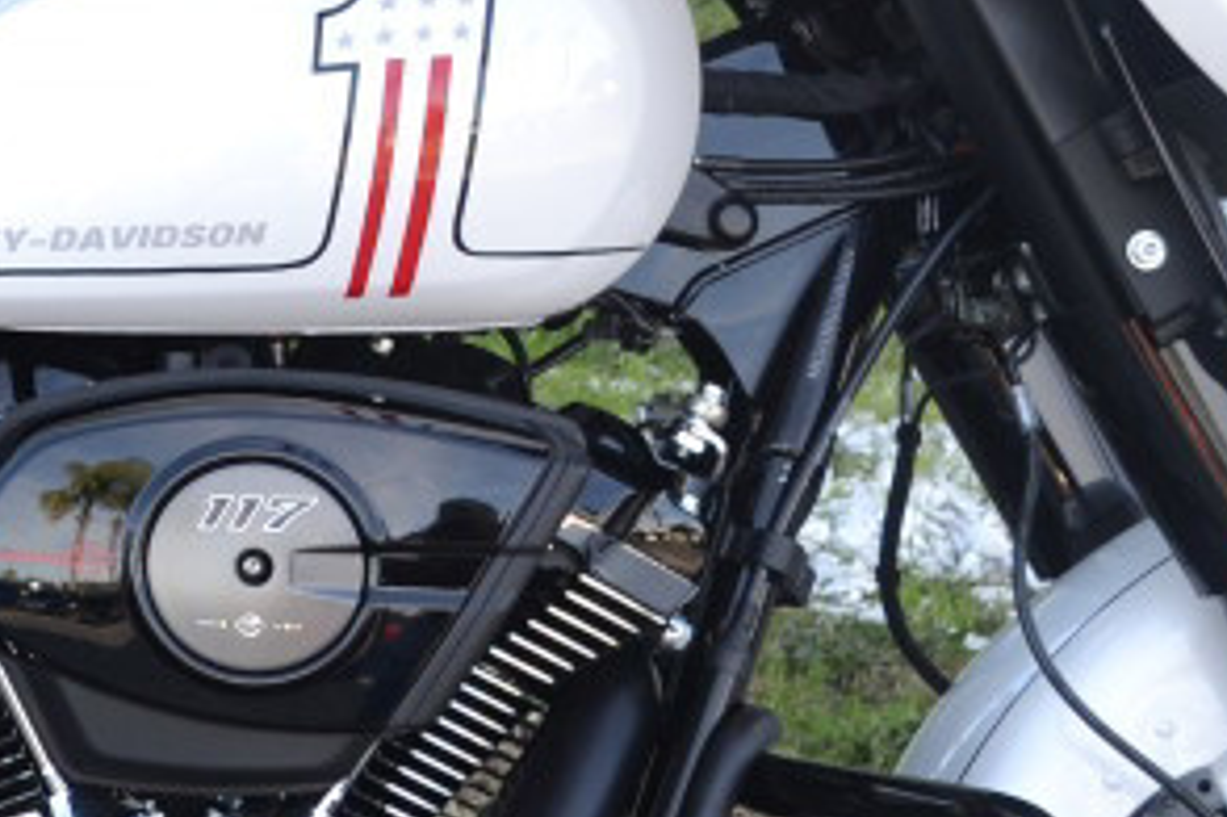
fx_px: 4190
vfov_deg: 11.1
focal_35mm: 123
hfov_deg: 16.0
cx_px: -285
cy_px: 214
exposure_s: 1/100
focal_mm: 20
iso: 100
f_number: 5
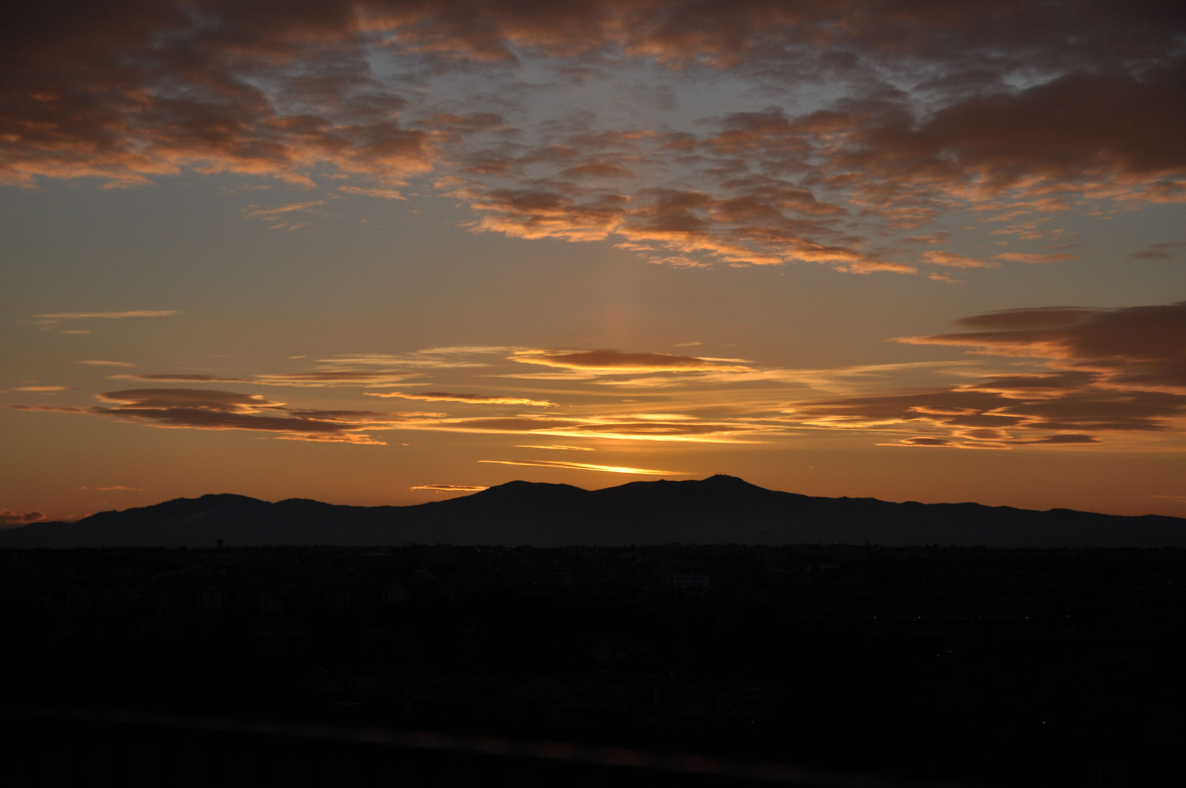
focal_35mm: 112
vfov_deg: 12.1
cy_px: 394
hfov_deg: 18.2
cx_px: 593
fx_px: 3702
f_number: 5.3
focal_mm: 75
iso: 200
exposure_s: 1/2000
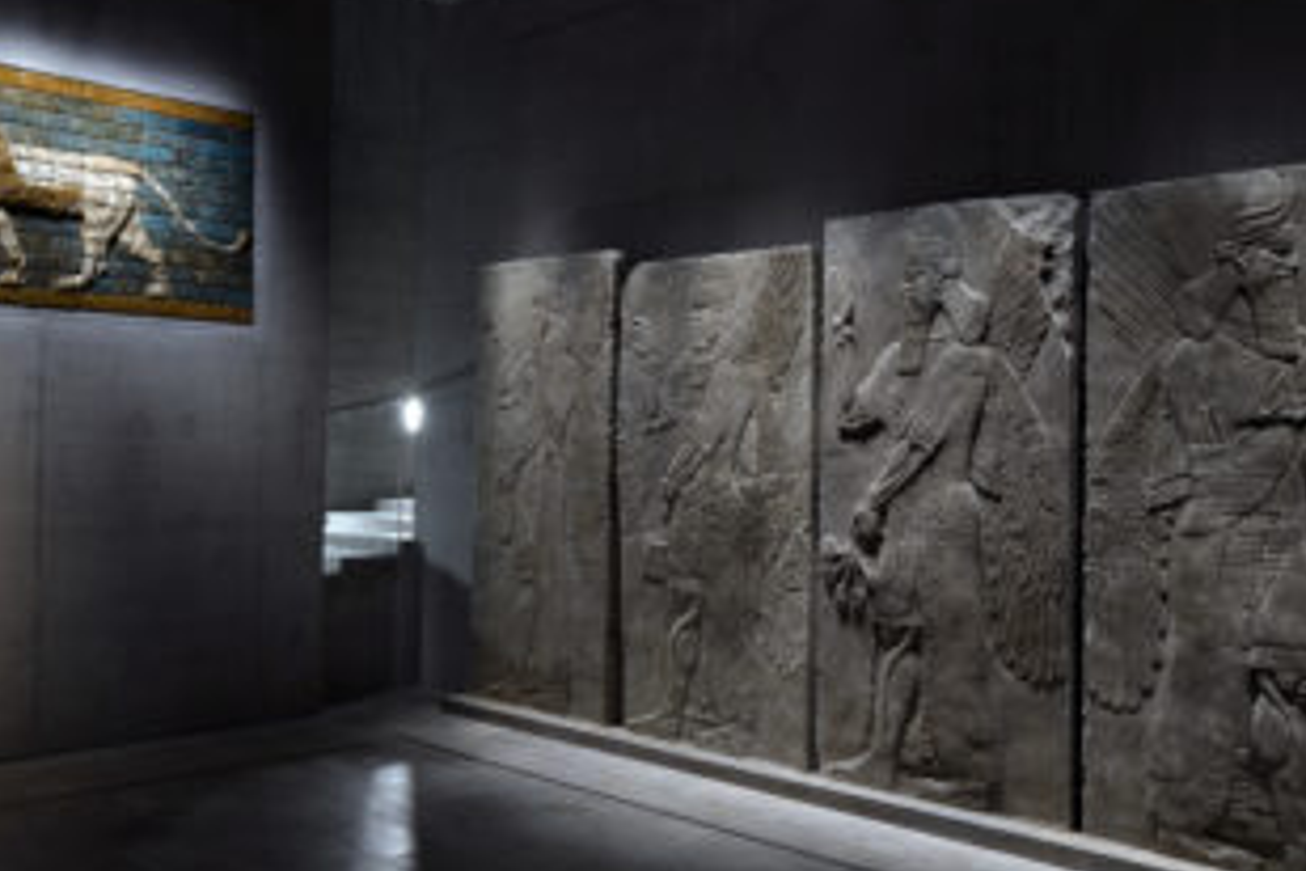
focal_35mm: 35
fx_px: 1270
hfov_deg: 53.7
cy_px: 529
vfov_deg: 37.7
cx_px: 828
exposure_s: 5
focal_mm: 20
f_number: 20
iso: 100
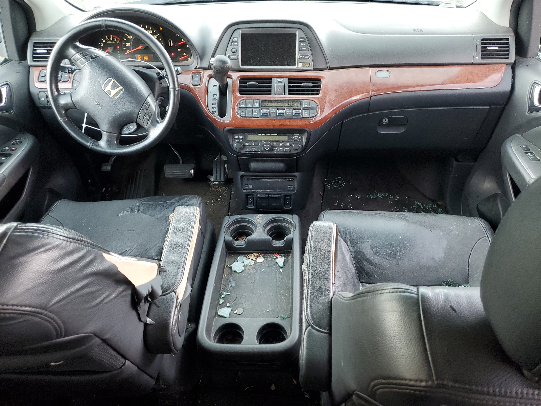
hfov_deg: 67.3
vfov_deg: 53.1
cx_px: 270
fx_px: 406
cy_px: 203
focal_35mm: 26
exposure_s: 1/60.2
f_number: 1.5
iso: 99
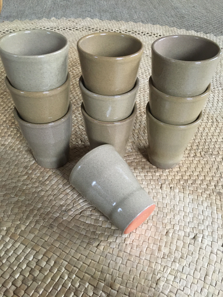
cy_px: 148
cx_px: 112
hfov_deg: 48.2
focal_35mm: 29
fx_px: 249
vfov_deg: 61.7
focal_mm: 4.15
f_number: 2.2
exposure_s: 1/25
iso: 200
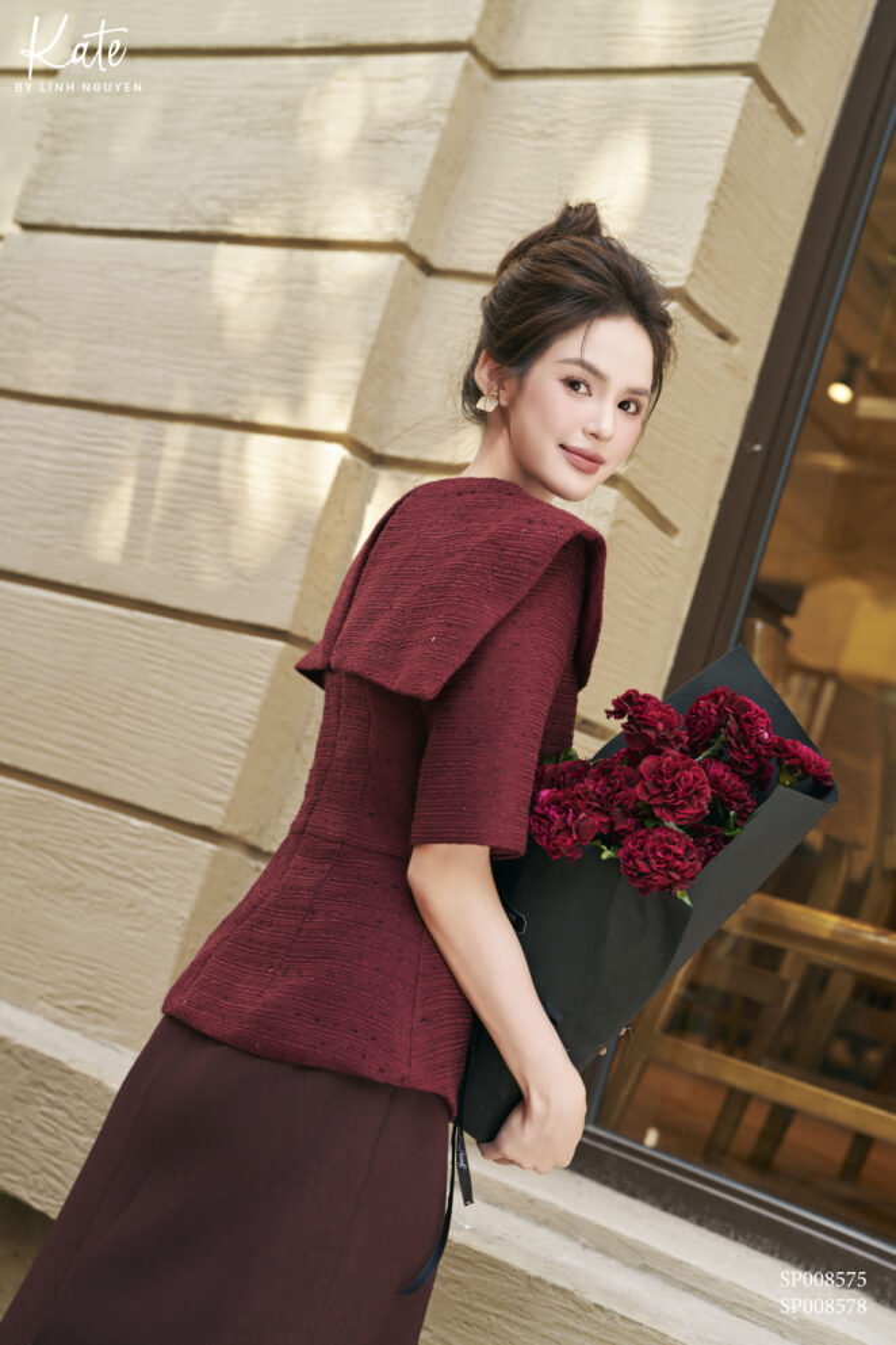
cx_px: 448
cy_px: 672
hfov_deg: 27.0
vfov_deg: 39.6
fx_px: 1867
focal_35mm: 50
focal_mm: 50
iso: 400
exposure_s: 1/160
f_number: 4
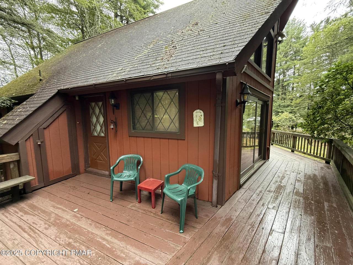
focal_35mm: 14
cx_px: 176
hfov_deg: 102.1
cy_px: 132
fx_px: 143
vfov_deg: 85.7
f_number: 2.2
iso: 320
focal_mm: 2.22
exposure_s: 1/99
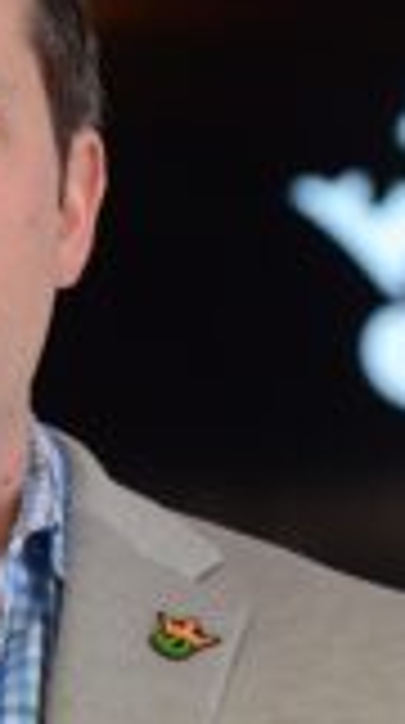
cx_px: -288
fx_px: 8939
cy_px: 277
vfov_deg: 4.6
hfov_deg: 2.6
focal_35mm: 466
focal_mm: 102
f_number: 4.5
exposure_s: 1/160
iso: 2000
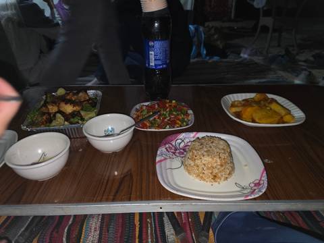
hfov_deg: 73.9
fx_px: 215
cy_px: 122
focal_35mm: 23
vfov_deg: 58.9
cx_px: 162
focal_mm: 6.5
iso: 1250
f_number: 1.4
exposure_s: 1/15
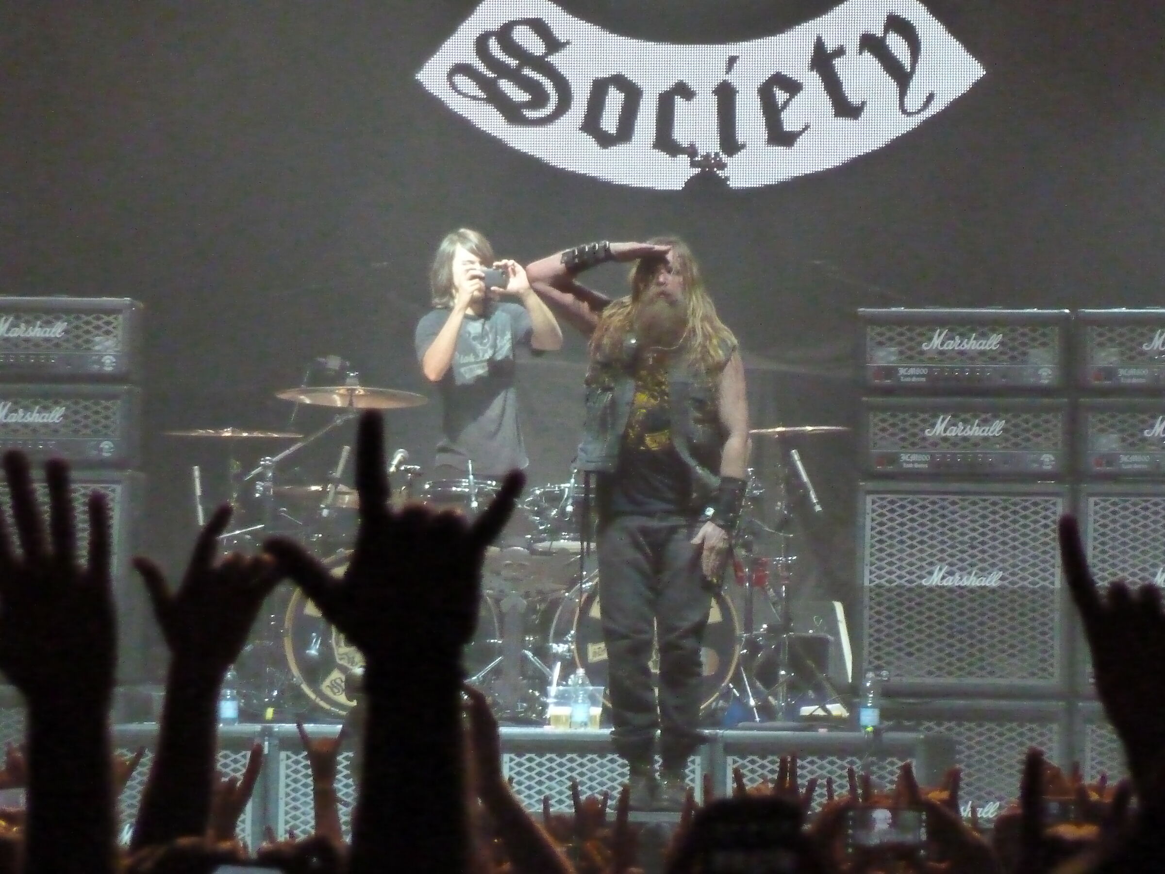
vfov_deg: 3.8
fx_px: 13092
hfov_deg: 5.1
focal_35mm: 389
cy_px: 437
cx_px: 582
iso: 1250
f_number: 4.9
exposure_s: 1/250
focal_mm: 49.2
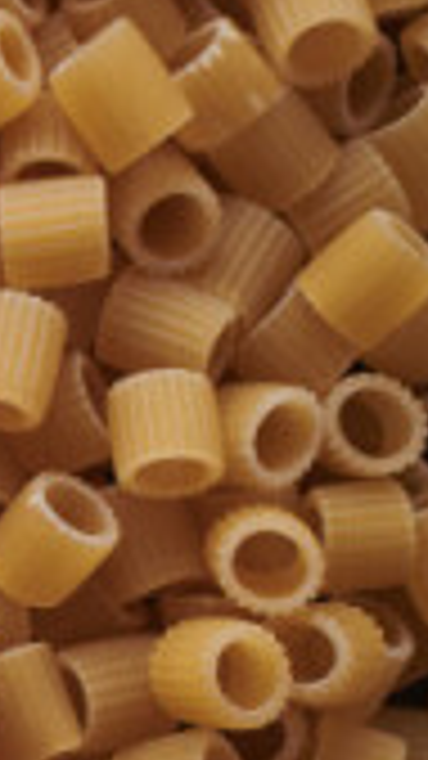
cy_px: 850
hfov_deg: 4.5
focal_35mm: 248
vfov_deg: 8.6
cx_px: -1329
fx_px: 5006
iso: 160
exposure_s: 1/100
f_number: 8
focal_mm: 50
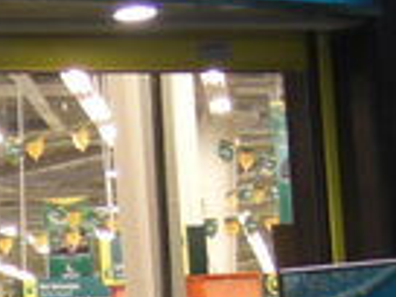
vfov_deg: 5.1
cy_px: 408
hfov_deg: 6.8
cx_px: -186
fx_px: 3283
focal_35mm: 287
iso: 100
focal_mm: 7.9
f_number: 2.8
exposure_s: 1/40
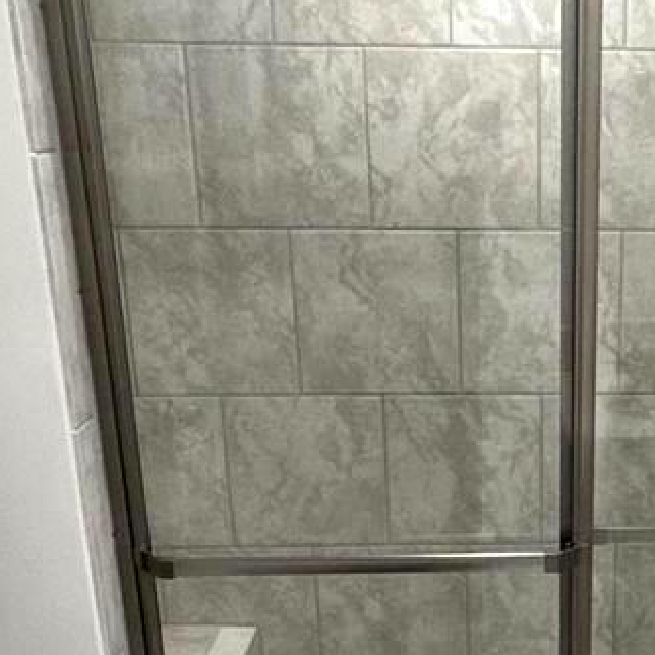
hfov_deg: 28.1
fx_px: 1263
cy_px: 608
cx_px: 580
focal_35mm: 59
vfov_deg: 27.8
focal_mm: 2.22
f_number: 2.2
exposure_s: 1/120
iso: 200
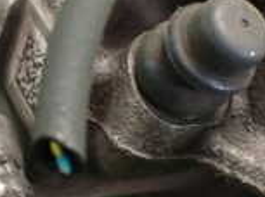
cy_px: 64
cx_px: 69
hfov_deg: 16.6
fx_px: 901
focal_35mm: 118
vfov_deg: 12.5
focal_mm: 5.4
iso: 800
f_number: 2.3
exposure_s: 1/40
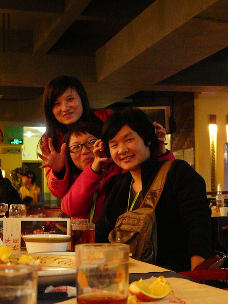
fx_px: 676
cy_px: 152
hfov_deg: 19.1
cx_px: 114
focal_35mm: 77
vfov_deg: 25.3
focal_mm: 12.6
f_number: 3.2
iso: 800
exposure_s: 1/8
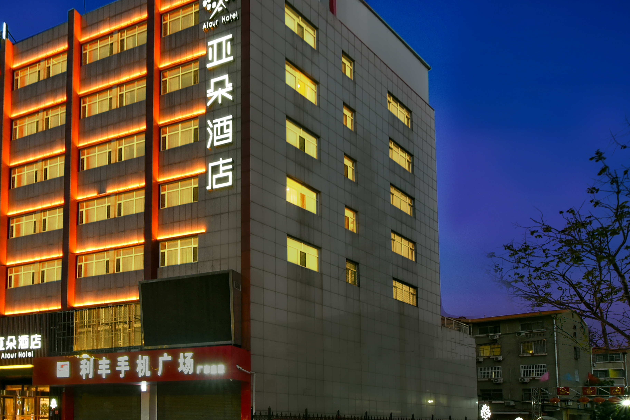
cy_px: 139
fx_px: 403
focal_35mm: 23
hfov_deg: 69.3
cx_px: 133
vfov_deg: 54.0
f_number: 11
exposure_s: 1.3
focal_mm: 14
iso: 320
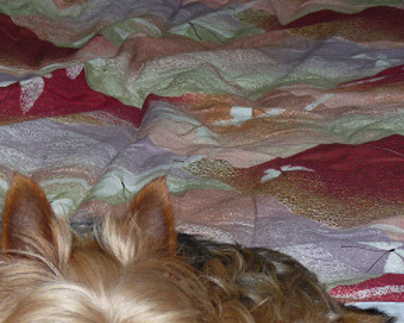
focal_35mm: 124
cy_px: 248
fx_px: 1482
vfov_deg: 12.4
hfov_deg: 15.4
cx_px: 97
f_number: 3.4
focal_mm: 11.1
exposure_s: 1/30
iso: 100
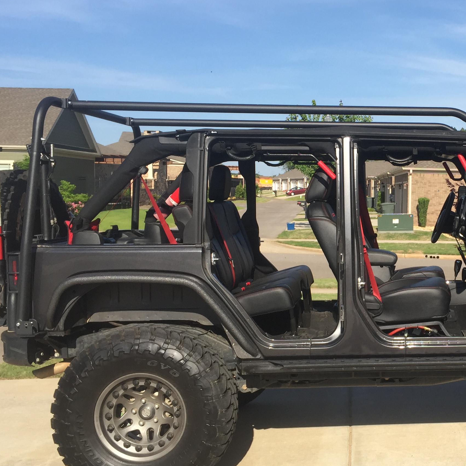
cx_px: 415
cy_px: 246
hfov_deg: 33.0
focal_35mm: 49
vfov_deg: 34.7
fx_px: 746
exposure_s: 1/1522
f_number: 2.2
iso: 32
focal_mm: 4.15
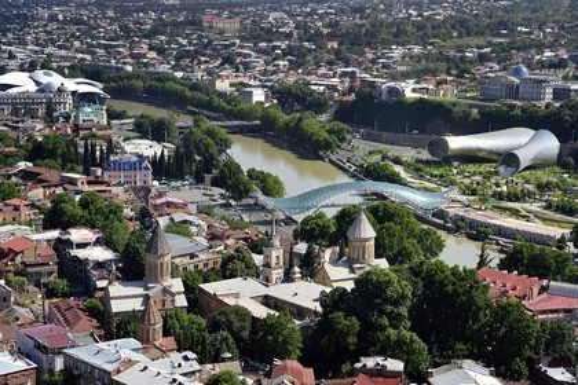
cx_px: 289
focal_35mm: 70
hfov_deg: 28.8
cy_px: 192
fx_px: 1124
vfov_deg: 19.5
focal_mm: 70
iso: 200
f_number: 10
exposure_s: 1/250
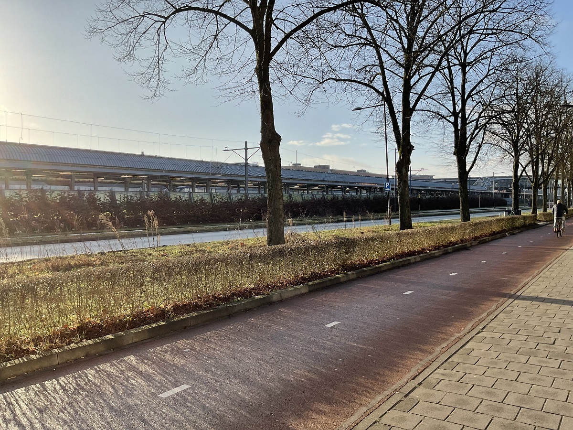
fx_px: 480
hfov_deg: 61.7
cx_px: 286
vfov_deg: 48.2
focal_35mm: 29
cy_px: 215
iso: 16
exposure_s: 1/1848
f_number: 1.8
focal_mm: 3
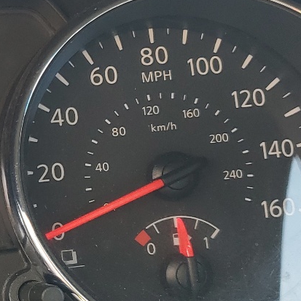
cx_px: -73
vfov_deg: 19.4
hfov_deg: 18.4
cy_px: 211
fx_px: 876
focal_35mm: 89
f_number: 1.5
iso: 53
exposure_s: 1/120
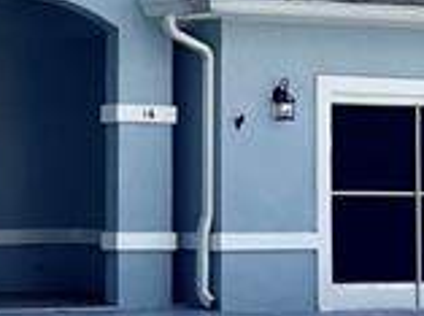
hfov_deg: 12.2
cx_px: -130
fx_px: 1919
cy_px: 146
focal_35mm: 157
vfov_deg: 9.4
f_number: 1.78
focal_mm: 6.86
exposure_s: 1/8929
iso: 80
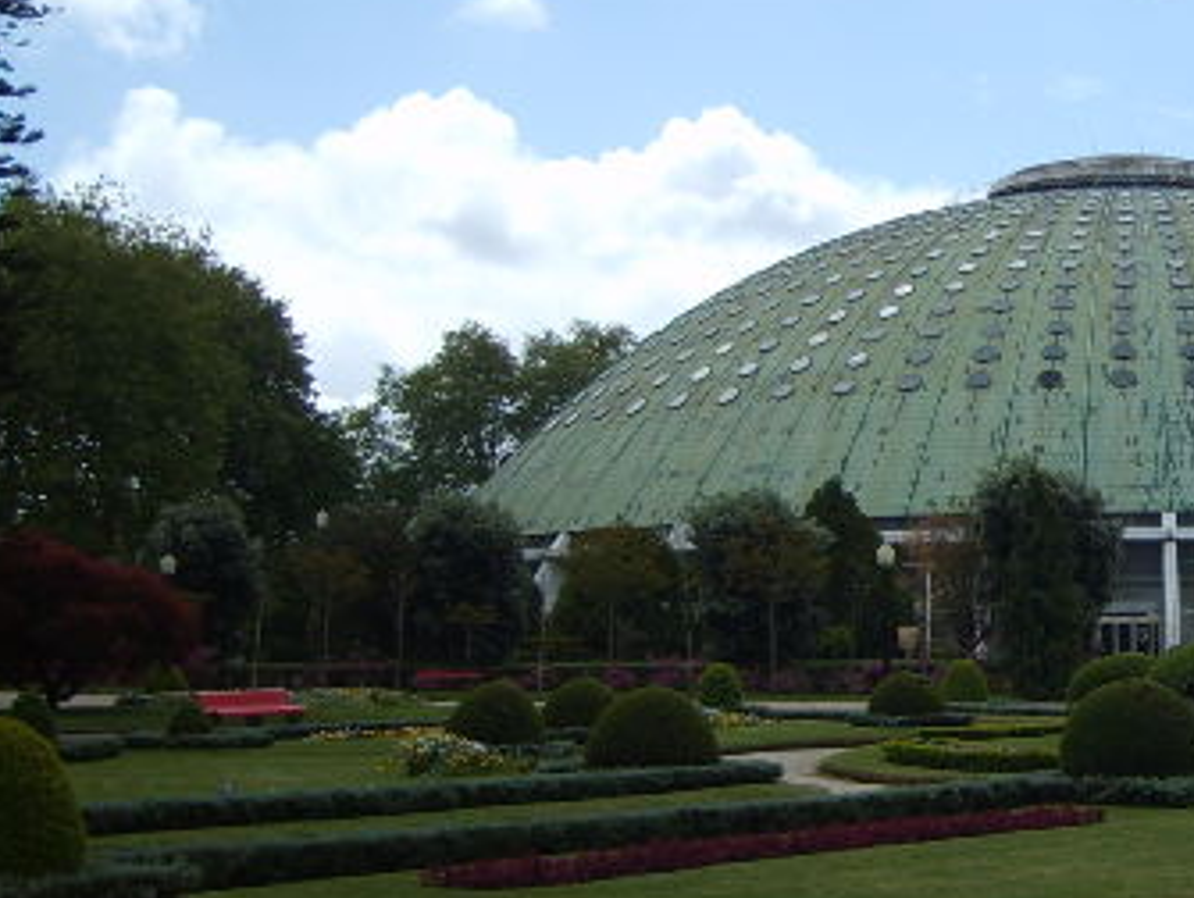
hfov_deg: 23.9
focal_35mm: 77
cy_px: 449
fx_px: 2659
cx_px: 1276
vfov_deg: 19.2
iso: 50
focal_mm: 5.8
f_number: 7.1
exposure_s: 1/250
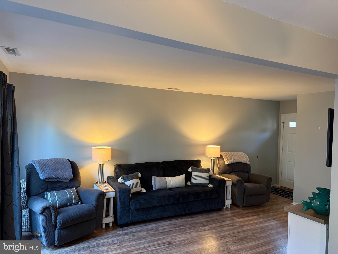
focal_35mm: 24
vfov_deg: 56.8
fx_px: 234
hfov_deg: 71.6
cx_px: 169
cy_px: 127
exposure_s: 1/60
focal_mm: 6.76
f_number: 1.78
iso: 250
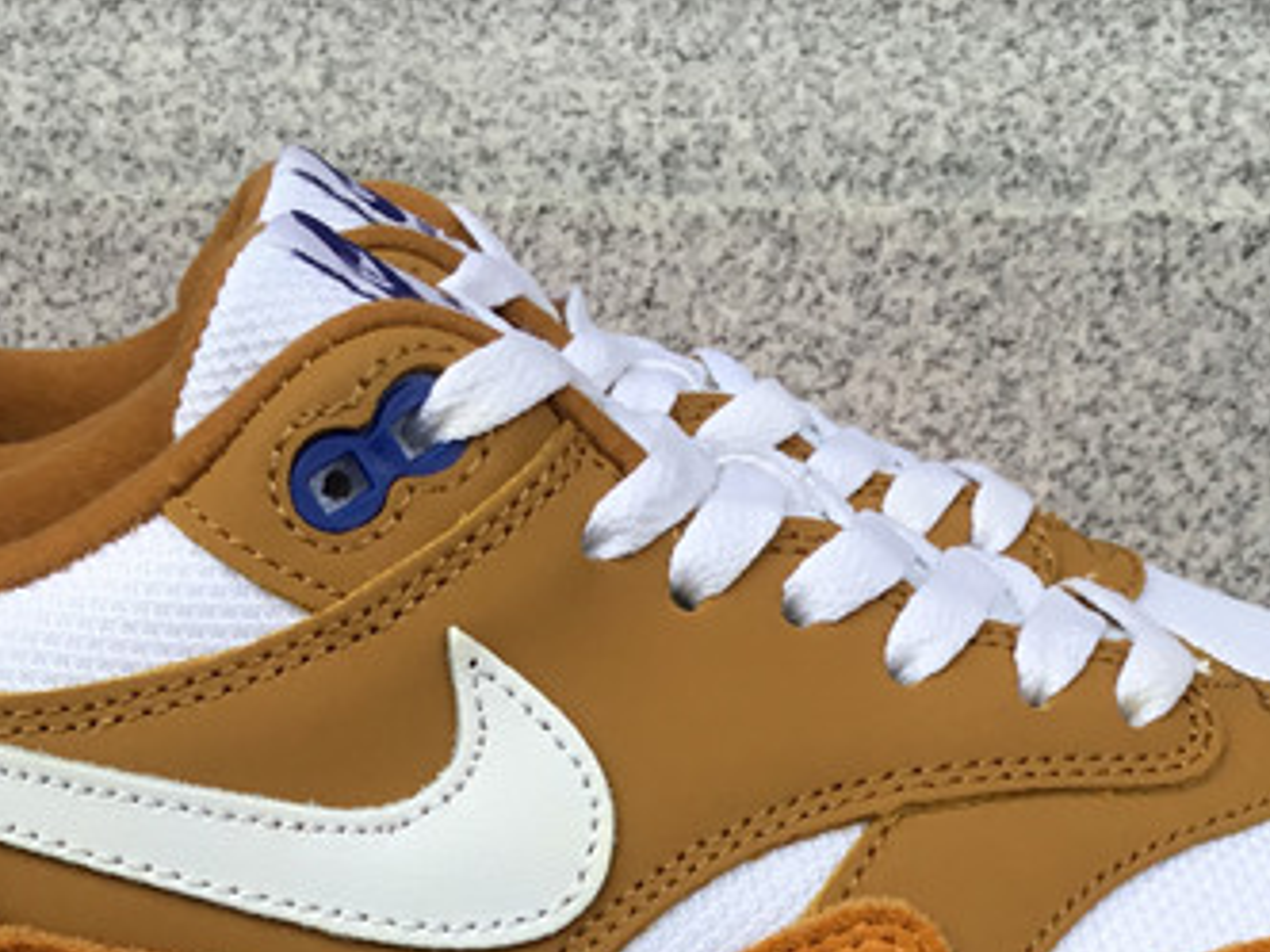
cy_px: 1191
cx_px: 574
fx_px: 3082
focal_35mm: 84
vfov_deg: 16.7
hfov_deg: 23.3
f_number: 2.4
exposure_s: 1/103
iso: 25
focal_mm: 3.3
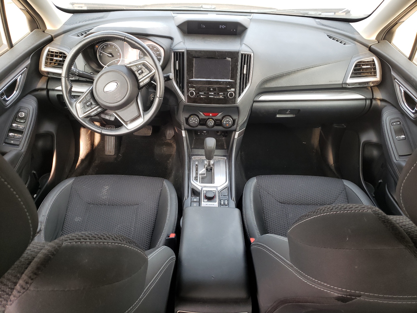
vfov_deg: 53.1
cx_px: 208
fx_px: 313
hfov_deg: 67.3
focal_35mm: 26
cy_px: 156
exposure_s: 1/120
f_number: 1.5
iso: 73
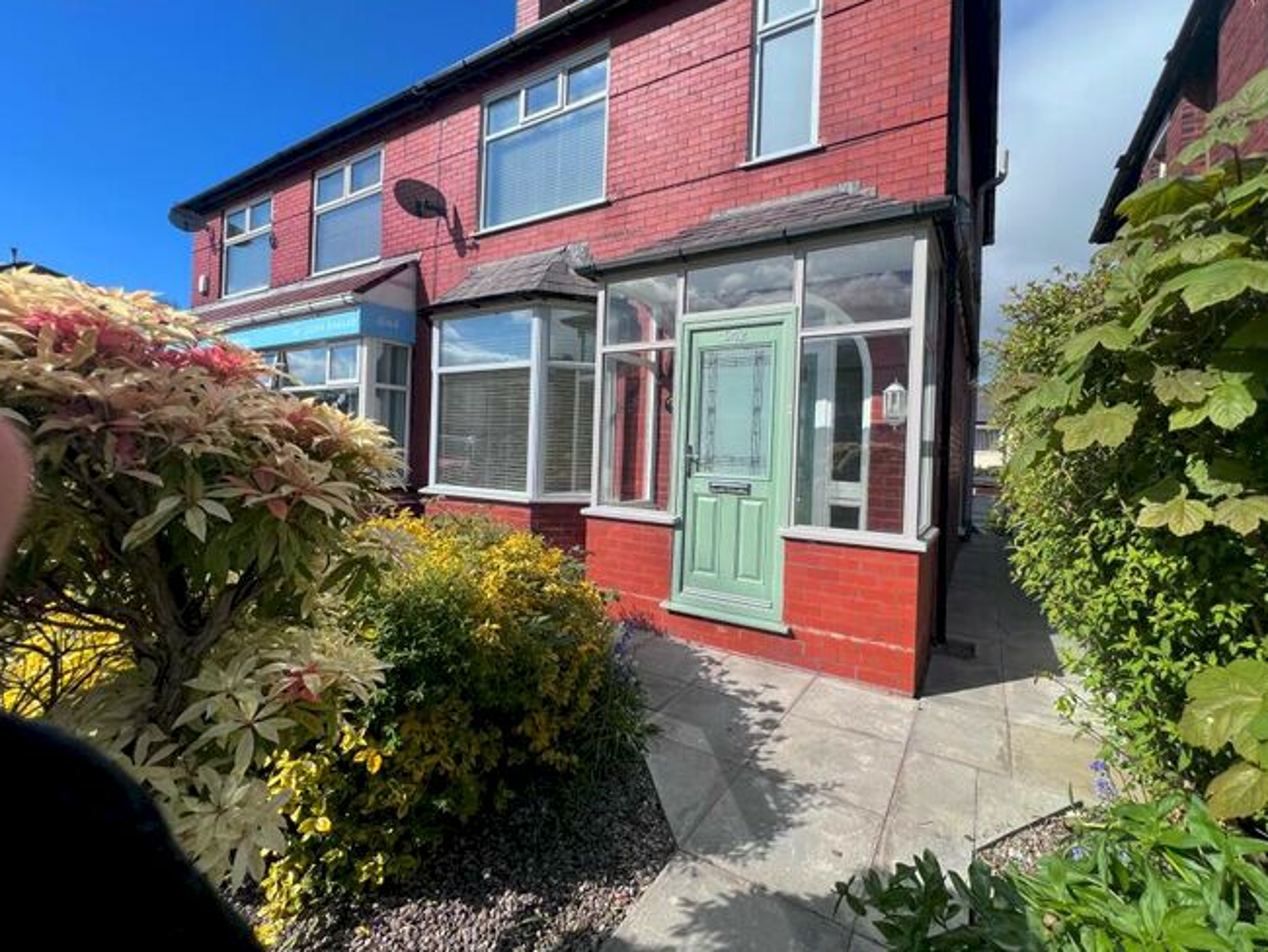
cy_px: 457
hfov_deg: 102.0
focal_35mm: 14
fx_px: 513
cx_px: 663
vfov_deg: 85.7
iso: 32
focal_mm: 1.57
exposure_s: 1/2179
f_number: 1.8
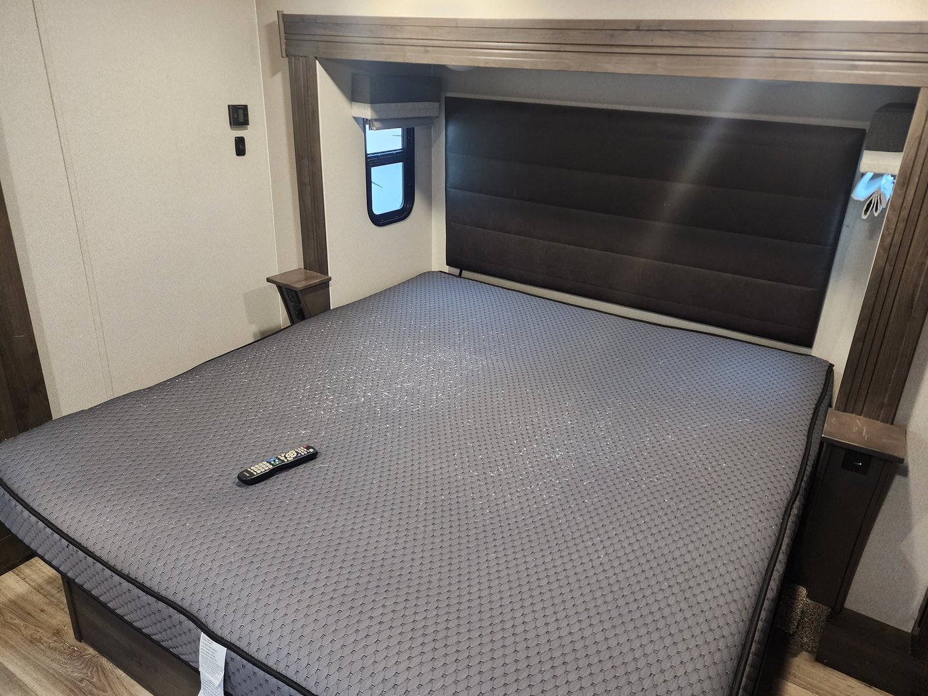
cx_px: 488
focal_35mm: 25
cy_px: 326
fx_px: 670
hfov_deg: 69.3
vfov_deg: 54.8
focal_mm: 6.4
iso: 640
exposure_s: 1/60
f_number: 1.8
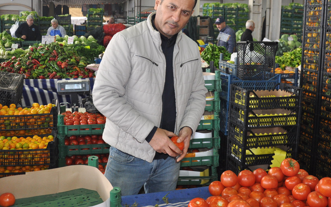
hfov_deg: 47.5
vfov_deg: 30.5
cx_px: 164
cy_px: 65
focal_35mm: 42
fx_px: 376
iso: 720
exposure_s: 1/125
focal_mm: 21
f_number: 3.8
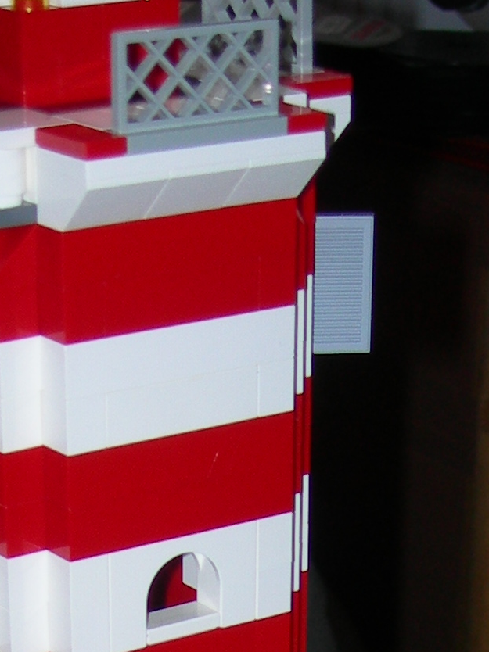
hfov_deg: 10.6
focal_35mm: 140
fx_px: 2638
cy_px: 1193
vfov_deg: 12.8
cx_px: 251
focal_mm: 7.8
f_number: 2.8
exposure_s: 1/60.1
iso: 50
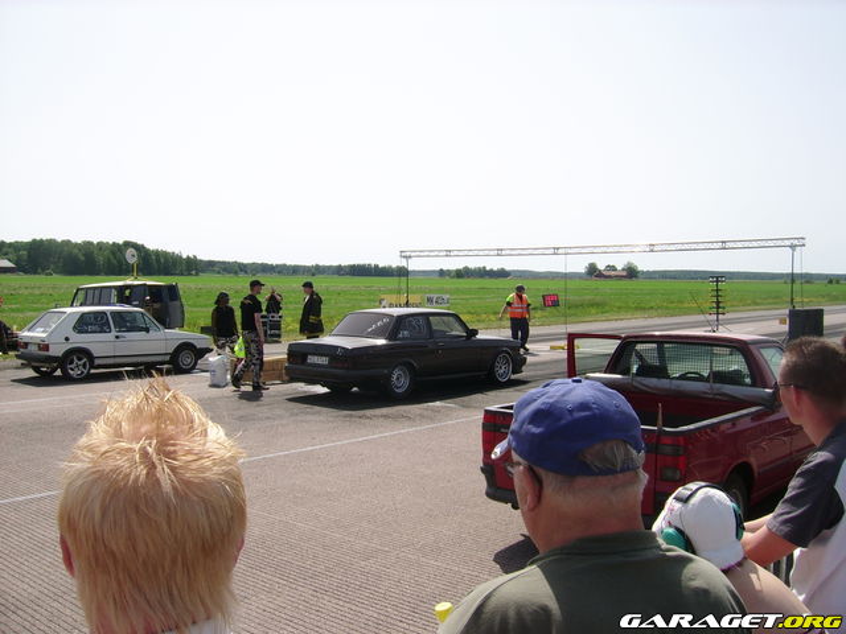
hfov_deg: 52.6
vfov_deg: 40.7
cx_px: 423
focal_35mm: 35
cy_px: 317
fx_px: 855
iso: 50
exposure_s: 1/297
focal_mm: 5.95
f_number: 5.8
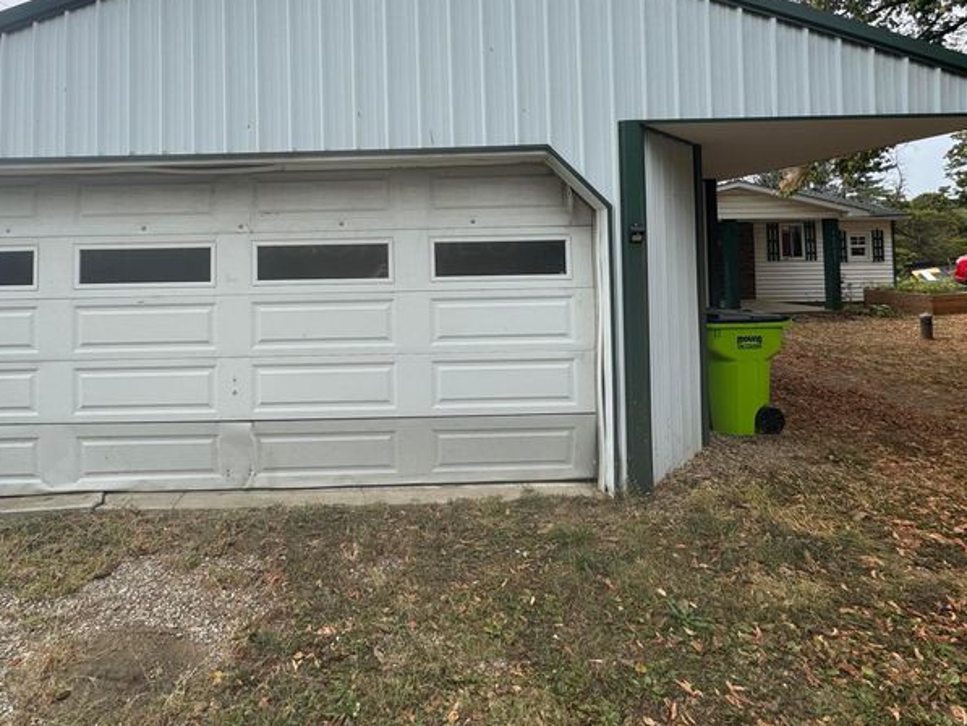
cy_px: 237
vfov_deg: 64.1
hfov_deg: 80.7
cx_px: 381
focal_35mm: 20
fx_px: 559
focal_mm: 2.22
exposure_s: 1/771
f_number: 2.2
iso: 50
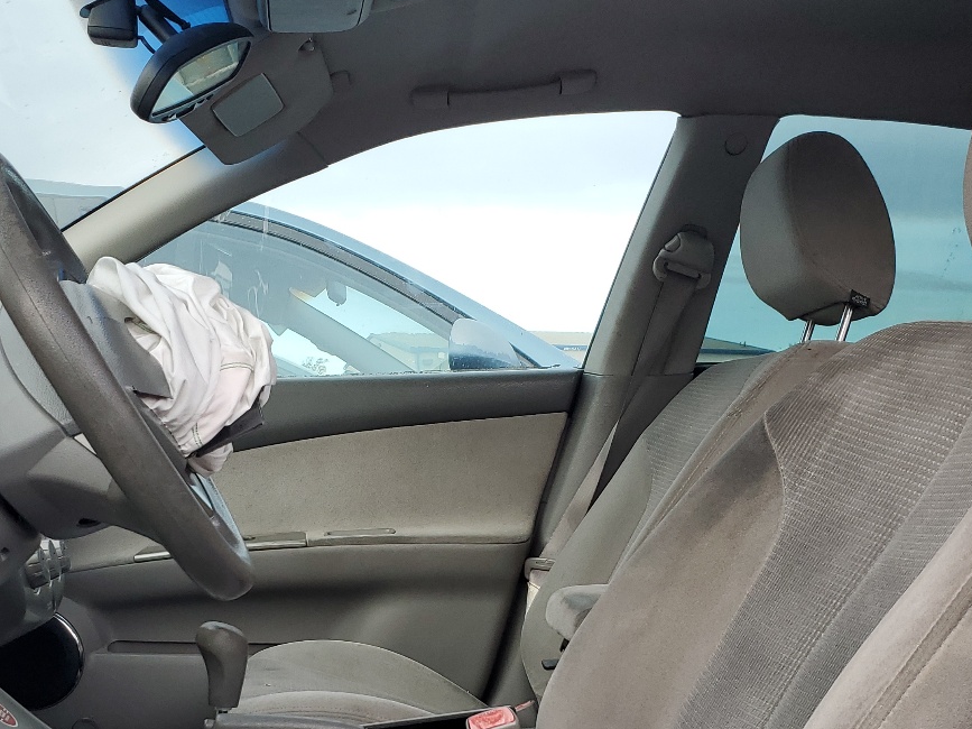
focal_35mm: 48
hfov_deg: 39.5
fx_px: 1348
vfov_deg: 29.4
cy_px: 601
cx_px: 395
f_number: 1.5
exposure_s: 1/200
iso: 50
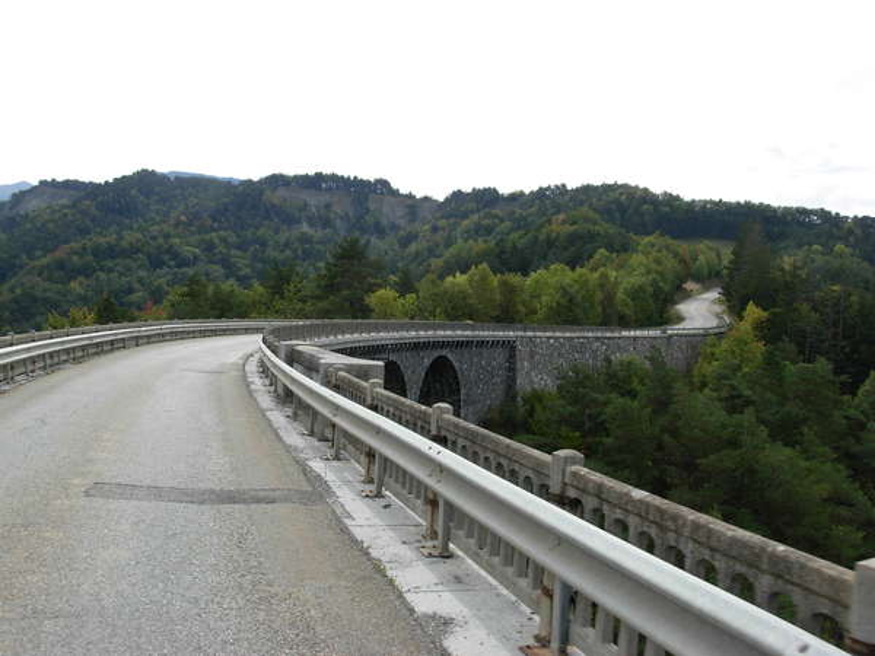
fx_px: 961
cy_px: 328
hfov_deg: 49.0
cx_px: 438
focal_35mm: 38
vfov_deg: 37.7
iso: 79
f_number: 4.9
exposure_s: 1/362
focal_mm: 6.3
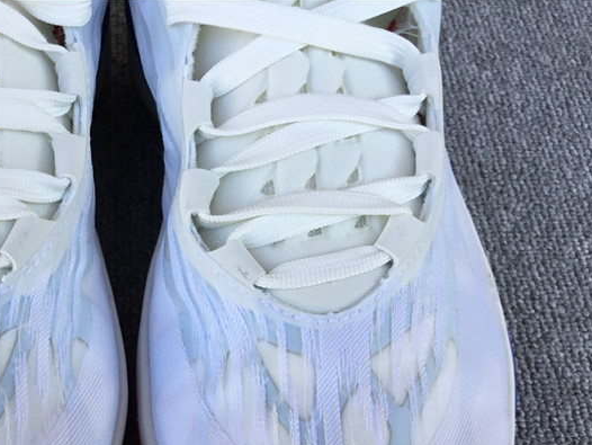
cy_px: 378
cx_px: 150
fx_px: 907
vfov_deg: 26.8
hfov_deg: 35.4
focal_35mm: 53
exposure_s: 1/195
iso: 25
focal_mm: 3.3
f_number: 2.4
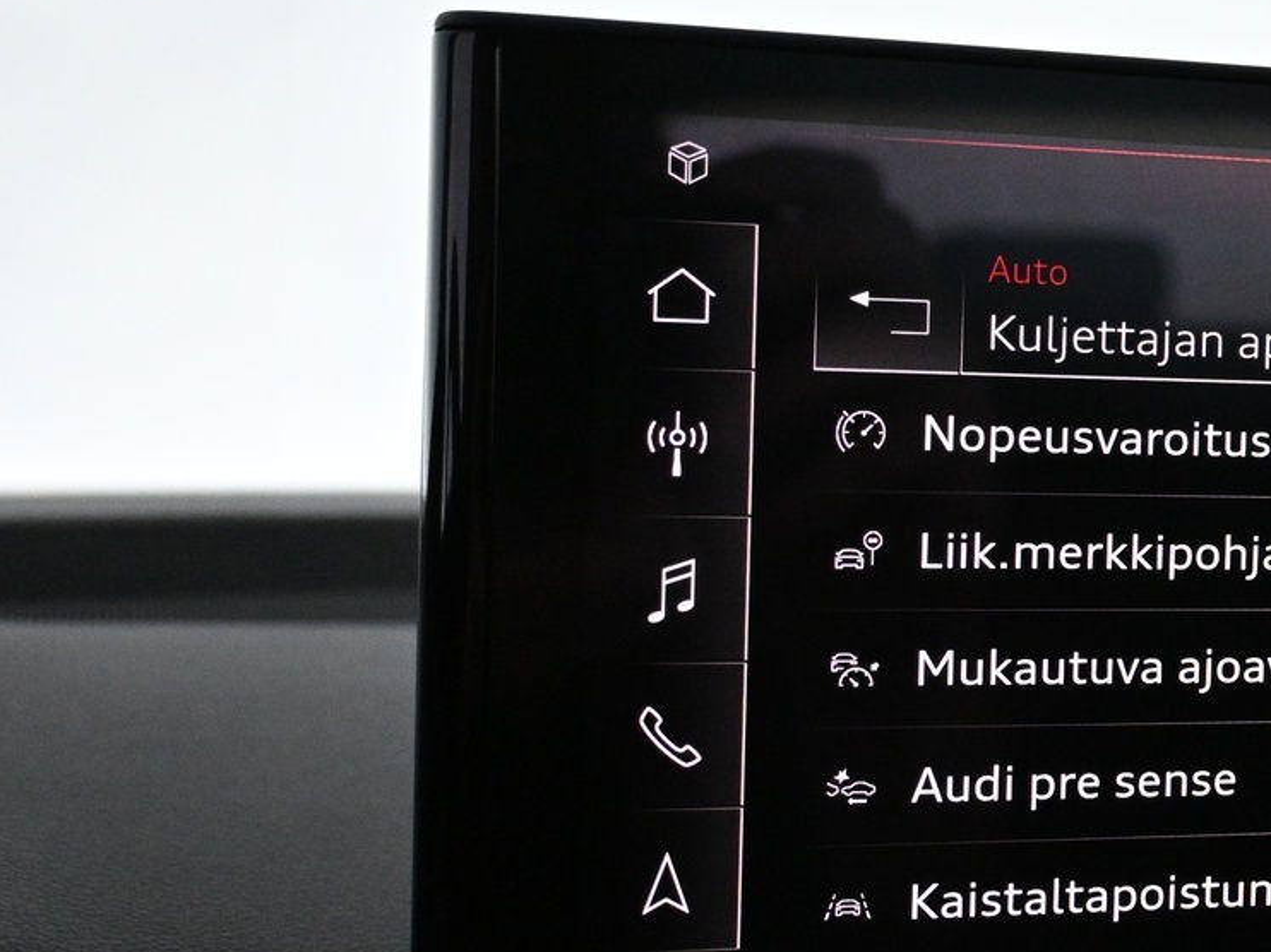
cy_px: 437
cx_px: 1249
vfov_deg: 23.3
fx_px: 2312
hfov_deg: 28.9
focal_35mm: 63
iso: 4000
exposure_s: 1/250
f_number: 3.8
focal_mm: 20
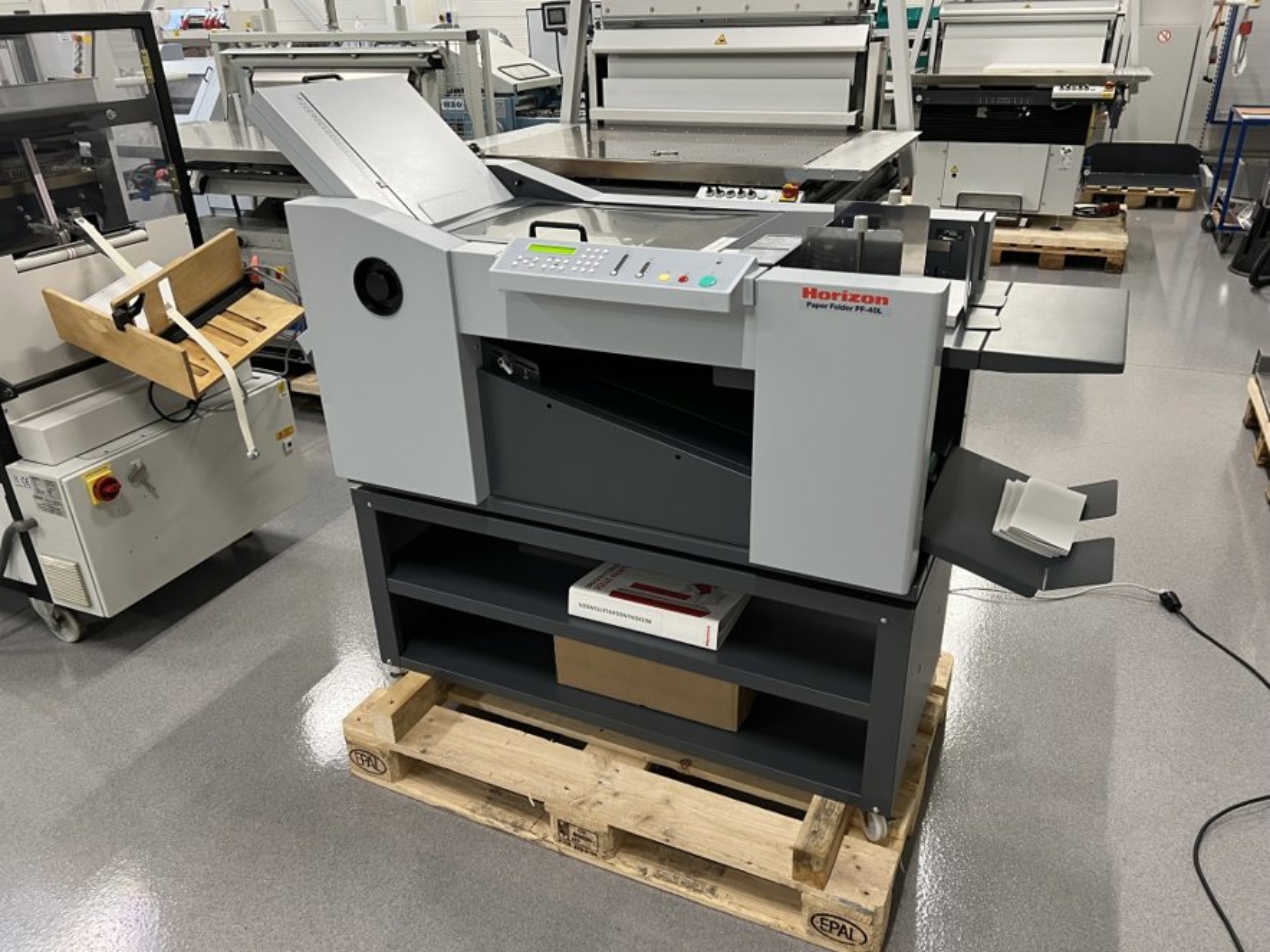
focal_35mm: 26
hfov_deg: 67.3
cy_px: 476
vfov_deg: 53.1
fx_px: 954
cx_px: 635
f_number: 1.5
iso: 125
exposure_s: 1/78
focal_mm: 5.7
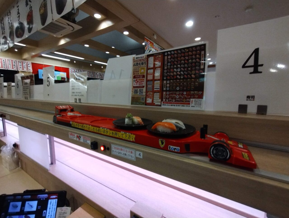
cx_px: 144
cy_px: 109
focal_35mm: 16
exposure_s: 1/33.3
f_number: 2.2
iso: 191
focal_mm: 1.66
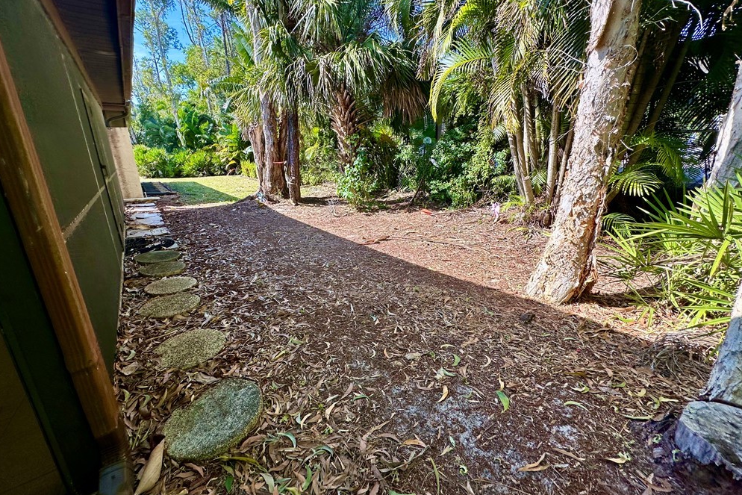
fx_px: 309
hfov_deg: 100.4
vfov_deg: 77.3
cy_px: 234
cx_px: 362
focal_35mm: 15
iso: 40
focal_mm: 2.22
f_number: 2.2
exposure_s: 1/413
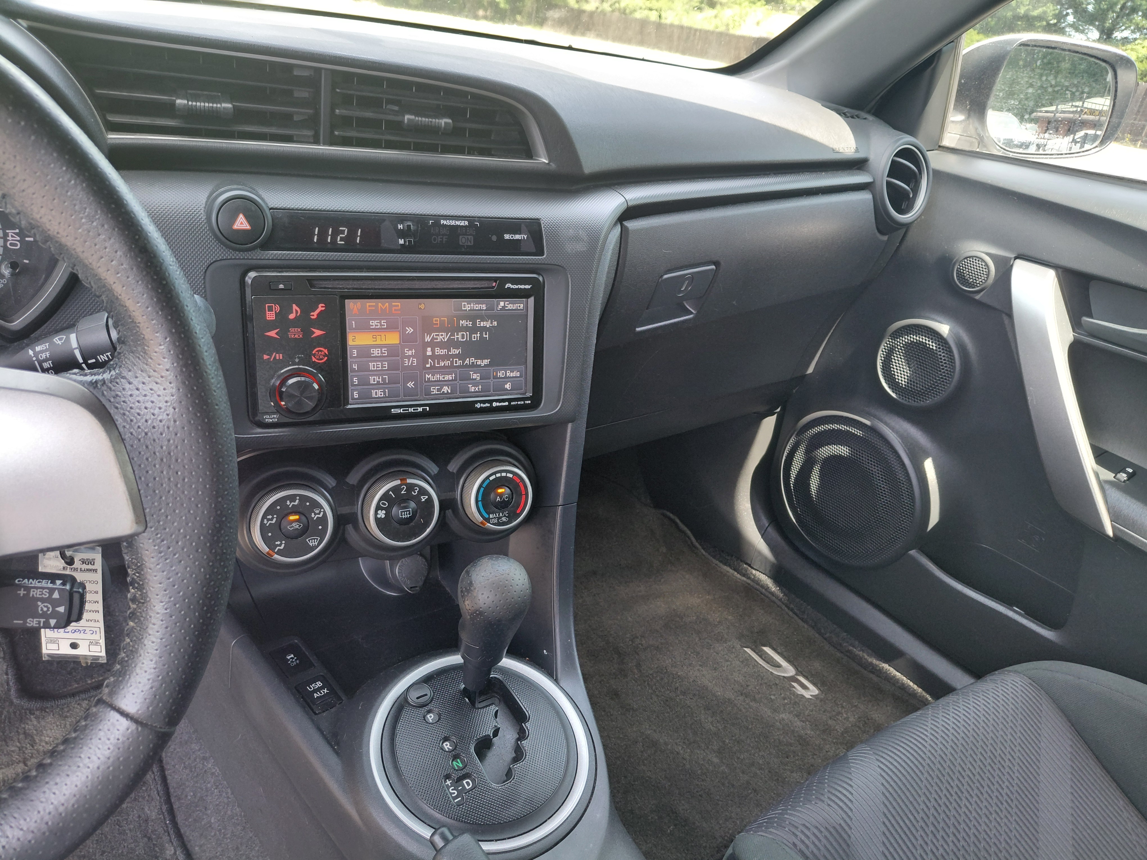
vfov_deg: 54.9
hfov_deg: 69.4
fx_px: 828
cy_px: 430
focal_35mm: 25
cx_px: 574
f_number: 1.8
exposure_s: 1/120
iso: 160
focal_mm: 4.69
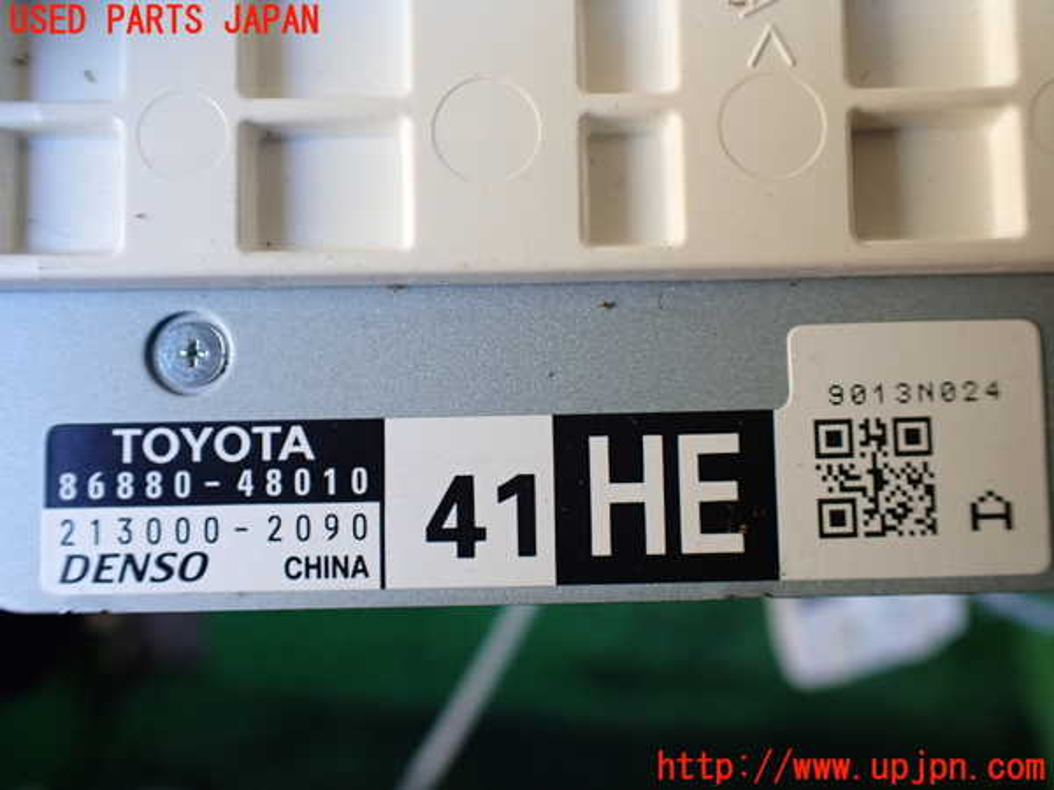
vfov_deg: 46.8
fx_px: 913
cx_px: 527
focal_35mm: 30
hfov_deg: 60.0
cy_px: 395
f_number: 2.3
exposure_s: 1/125
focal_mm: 5.4
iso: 200
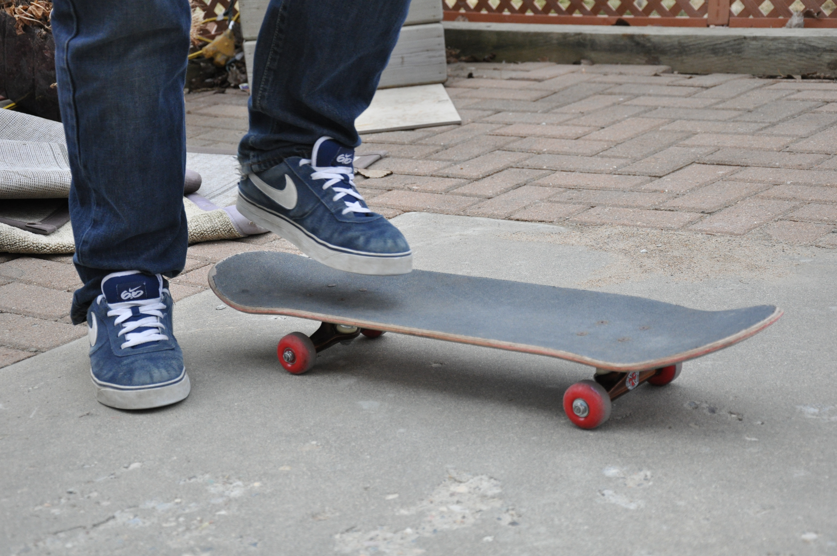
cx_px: 418
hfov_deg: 28.1
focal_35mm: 72
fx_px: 1672
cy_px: 278
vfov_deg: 18.9
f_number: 4.8
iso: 800
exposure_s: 1/1250
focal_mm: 48
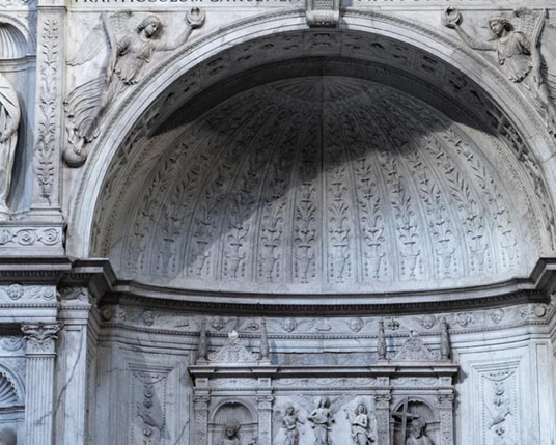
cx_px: 317
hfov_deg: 15.6
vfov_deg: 12.5
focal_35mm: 123
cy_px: 36
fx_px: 2023
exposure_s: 1/100
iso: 800
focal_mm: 32.5
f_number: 3.2
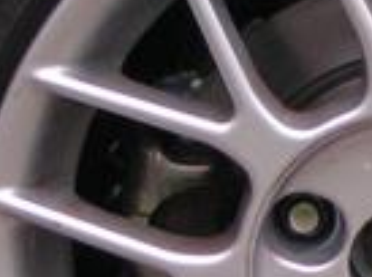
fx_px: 3012
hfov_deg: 7.0
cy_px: 261
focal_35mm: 281
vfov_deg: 5.3
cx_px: 426
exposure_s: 1/60
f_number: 3.2
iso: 80
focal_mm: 9.2
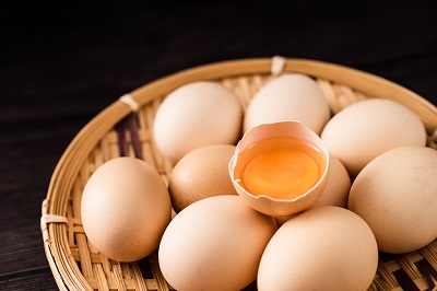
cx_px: 218
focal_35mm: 70
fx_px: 849
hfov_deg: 28.9
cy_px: 146
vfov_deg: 19.4
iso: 100
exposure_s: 1/125
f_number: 5.6
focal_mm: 70
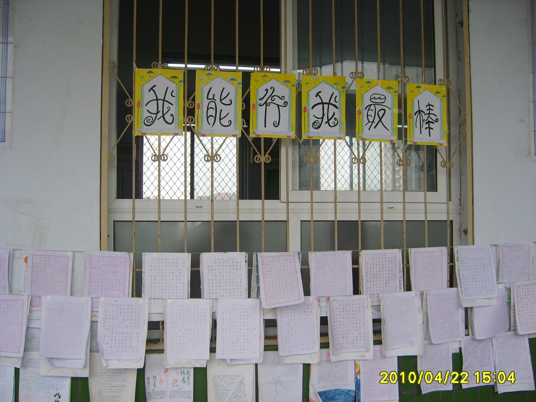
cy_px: 201
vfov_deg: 40.7
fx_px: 542
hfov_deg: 52.6
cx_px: 268
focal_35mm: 35
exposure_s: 1/350
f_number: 2.8
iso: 50
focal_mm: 5.8
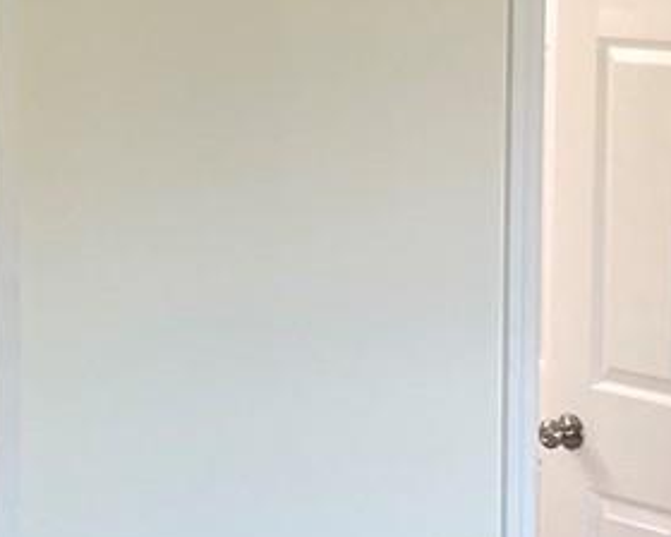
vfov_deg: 10.6
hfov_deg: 13.2
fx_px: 2880
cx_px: 43
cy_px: 283
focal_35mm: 145
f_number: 1.6
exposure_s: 1/120
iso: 100
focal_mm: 4.2
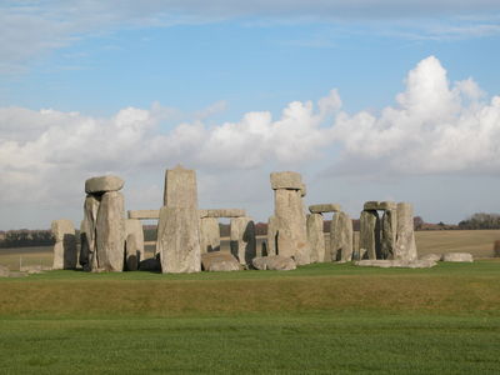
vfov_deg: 19.1
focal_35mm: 77
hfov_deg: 25.3
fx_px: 1112
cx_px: 250
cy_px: 188
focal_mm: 19.9
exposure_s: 1/360
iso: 100
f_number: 6.8
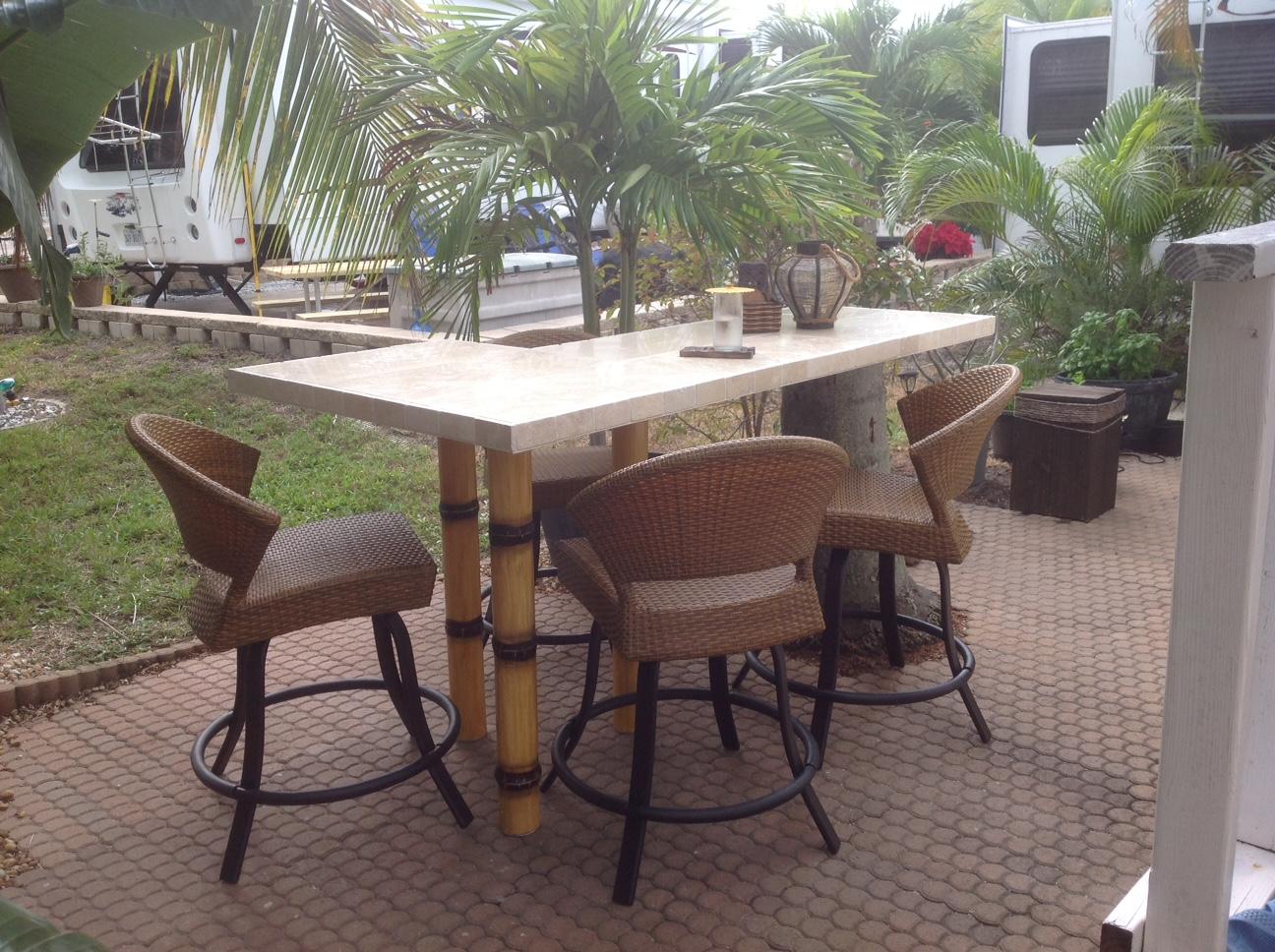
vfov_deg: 40.6
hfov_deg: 52.7
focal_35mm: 35
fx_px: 1287
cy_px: 476
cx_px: 638
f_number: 2.4
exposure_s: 1/420
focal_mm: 4.28
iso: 50
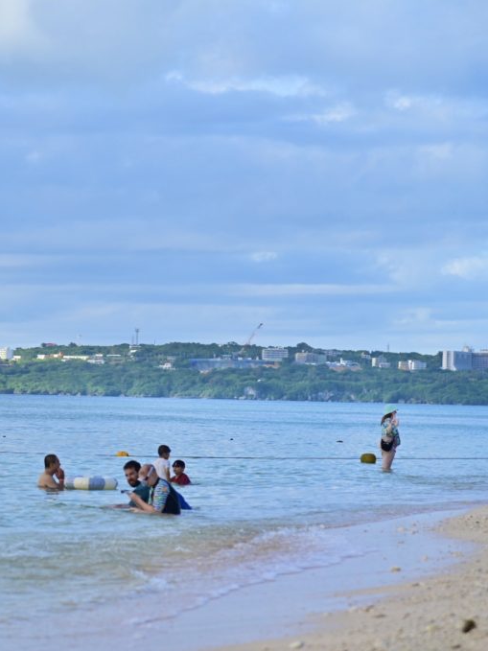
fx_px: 3272
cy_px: 326
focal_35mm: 174
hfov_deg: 8.5
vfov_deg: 11.4
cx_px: 105
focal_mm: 120
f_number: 4
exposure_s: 1/500
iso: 100
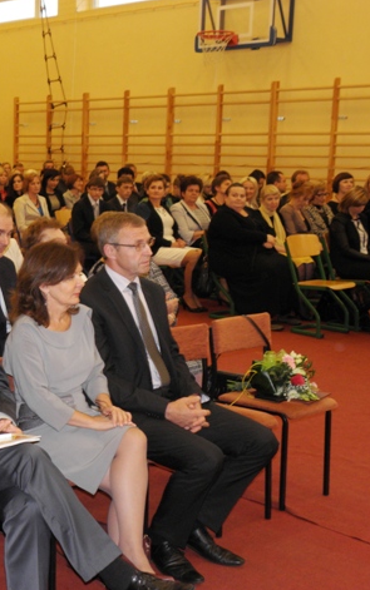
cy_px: 293
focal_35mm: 59
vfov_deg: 34.5
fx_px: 950
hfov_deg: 21.0
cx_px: -29
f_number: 3.3
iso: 125
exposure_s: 1/40
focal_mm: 7.31
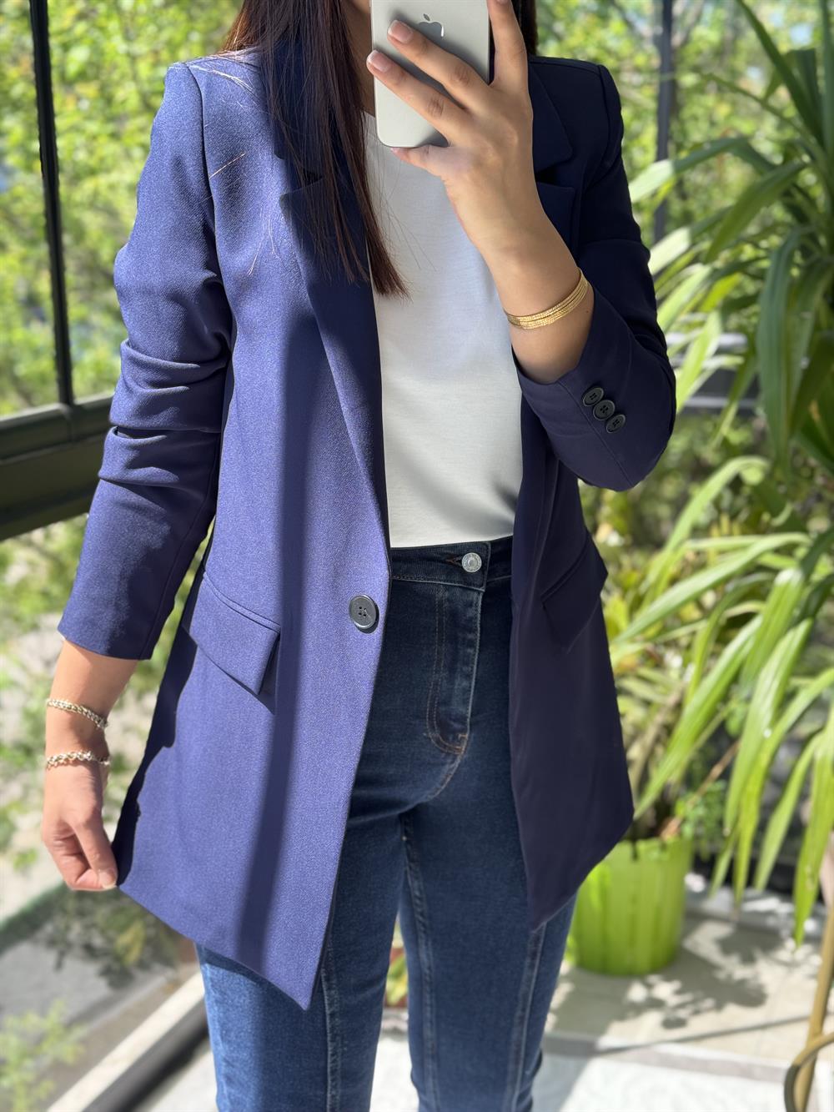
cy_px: 556
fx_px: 1542
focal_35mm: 48
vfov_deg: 39.7
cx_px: 417
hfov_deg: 30.3
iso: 64
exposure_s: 1/194
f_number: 1.78
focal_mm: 6.76
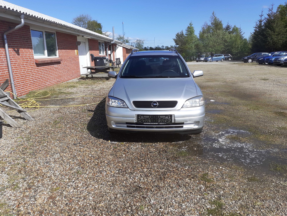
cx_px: 144
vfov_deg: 51.4
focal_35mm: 27
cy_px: 108
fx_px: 224
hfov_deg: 65.3
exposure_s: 1/2123
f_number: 1.9
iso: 40
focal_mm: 3.6
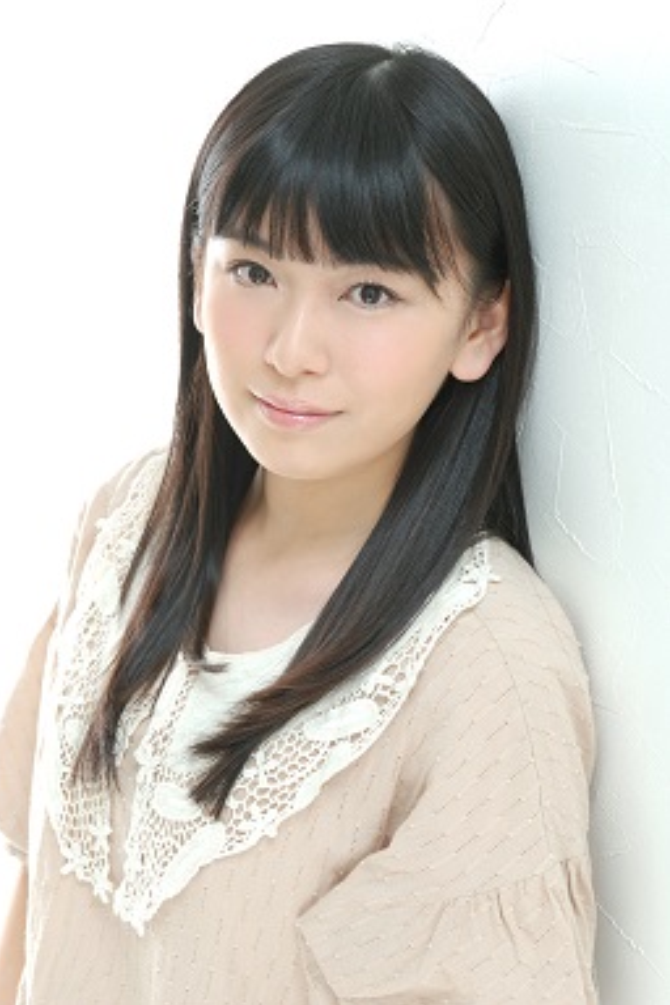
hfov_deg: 14.6
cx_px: 335
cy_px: 502
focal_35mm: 94
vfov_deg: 21.7
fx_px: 2624
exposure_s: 1/80
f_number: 5
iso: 200
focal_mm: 62
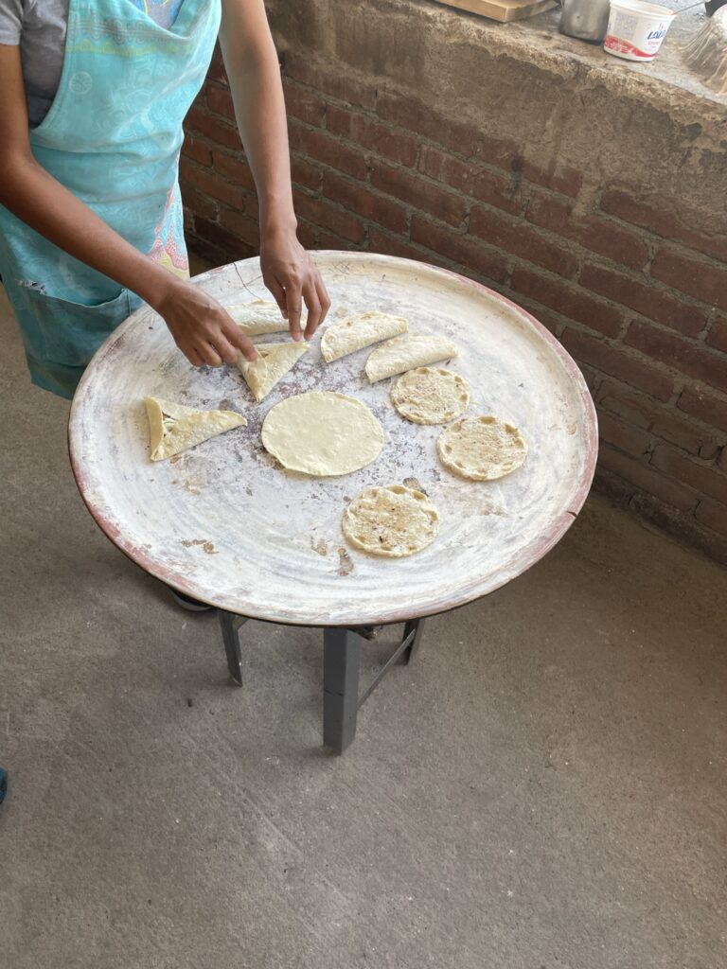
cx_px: 364
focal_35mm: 26
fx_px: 728
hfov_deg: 53.1
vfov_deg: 67.3
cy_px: 484
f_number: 1.6
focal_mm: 4.2
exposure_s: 1/190
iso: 32
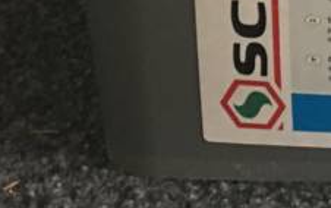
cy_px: -82
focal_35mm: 139
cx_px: 559
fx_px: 1256
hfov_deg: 13.7
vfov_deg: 9.3
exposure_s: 1/4
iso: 100
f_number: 2.2
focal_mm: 4.15
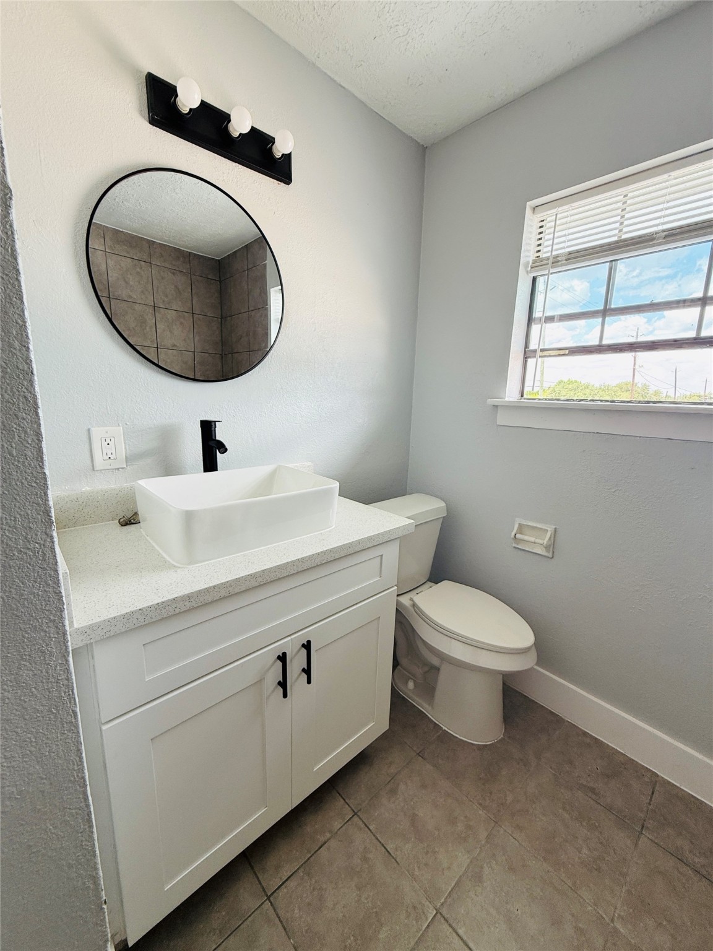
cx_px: 356
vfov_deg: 102.1
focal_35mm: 14
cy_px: 476
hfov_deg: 85.7
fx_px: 384
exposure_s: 1/99
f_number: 2.2
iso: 80
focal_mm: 2.22
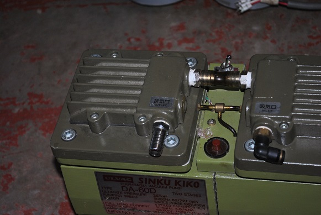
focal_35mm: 82
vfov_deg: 16.6
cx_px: 160
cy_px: 108
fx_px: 737
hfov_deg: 24.6
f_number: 5.6
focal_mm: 55
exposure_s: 1/60
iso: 200
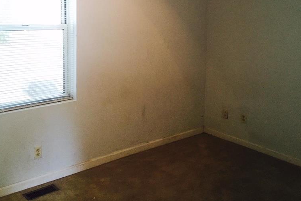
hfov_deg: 47.4
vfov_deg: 31.8
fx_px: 343
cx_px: 150
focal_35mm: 41
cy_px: 43
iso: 160
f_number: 2.2
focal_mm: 4.15
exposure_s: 1/30
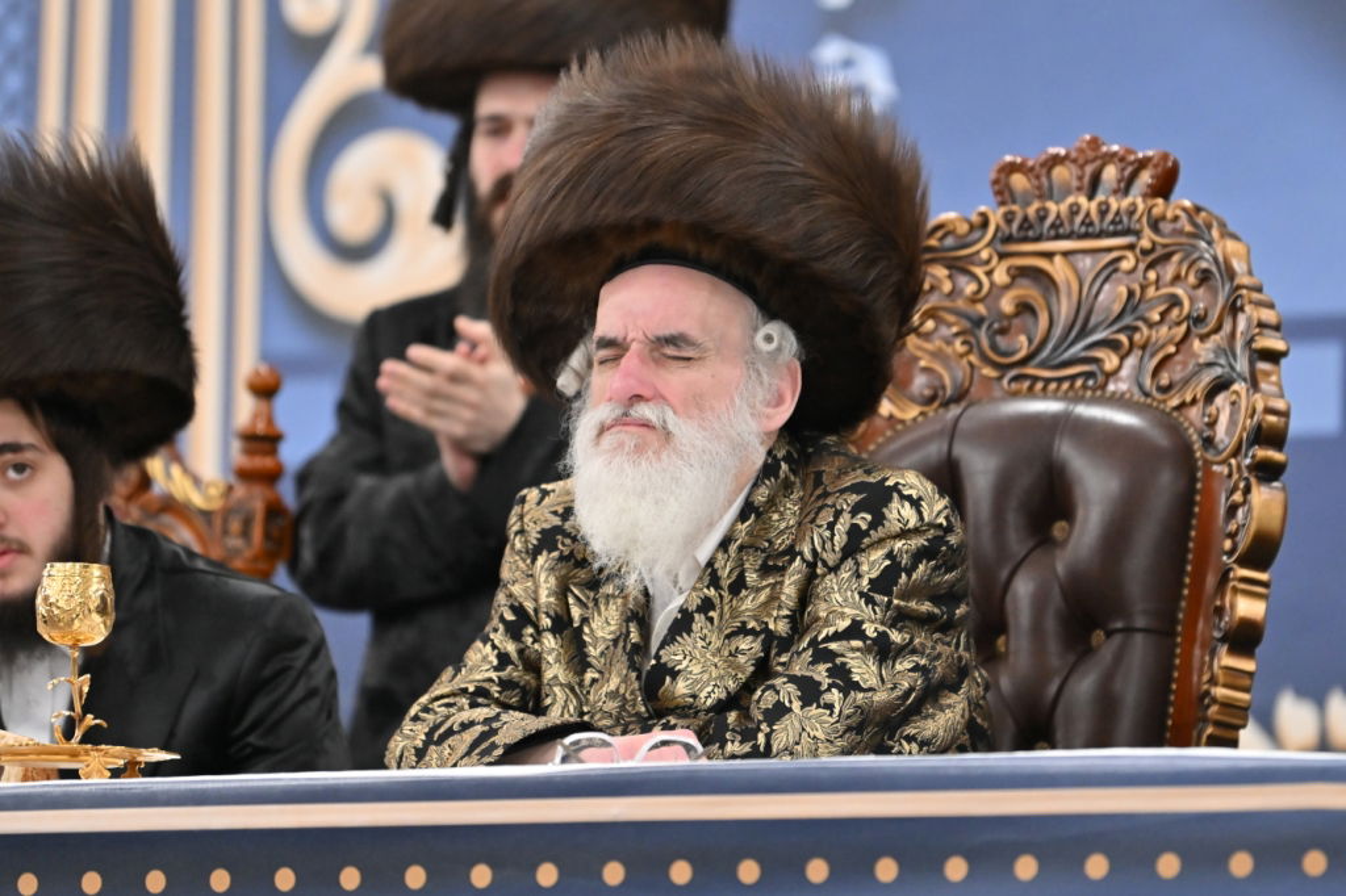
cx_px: 673
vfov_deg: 4.6
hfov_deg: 6.9
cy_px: 448
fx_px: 11212
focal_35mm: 300
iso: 1250
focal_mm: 200
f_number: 2.8
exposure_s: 1/400
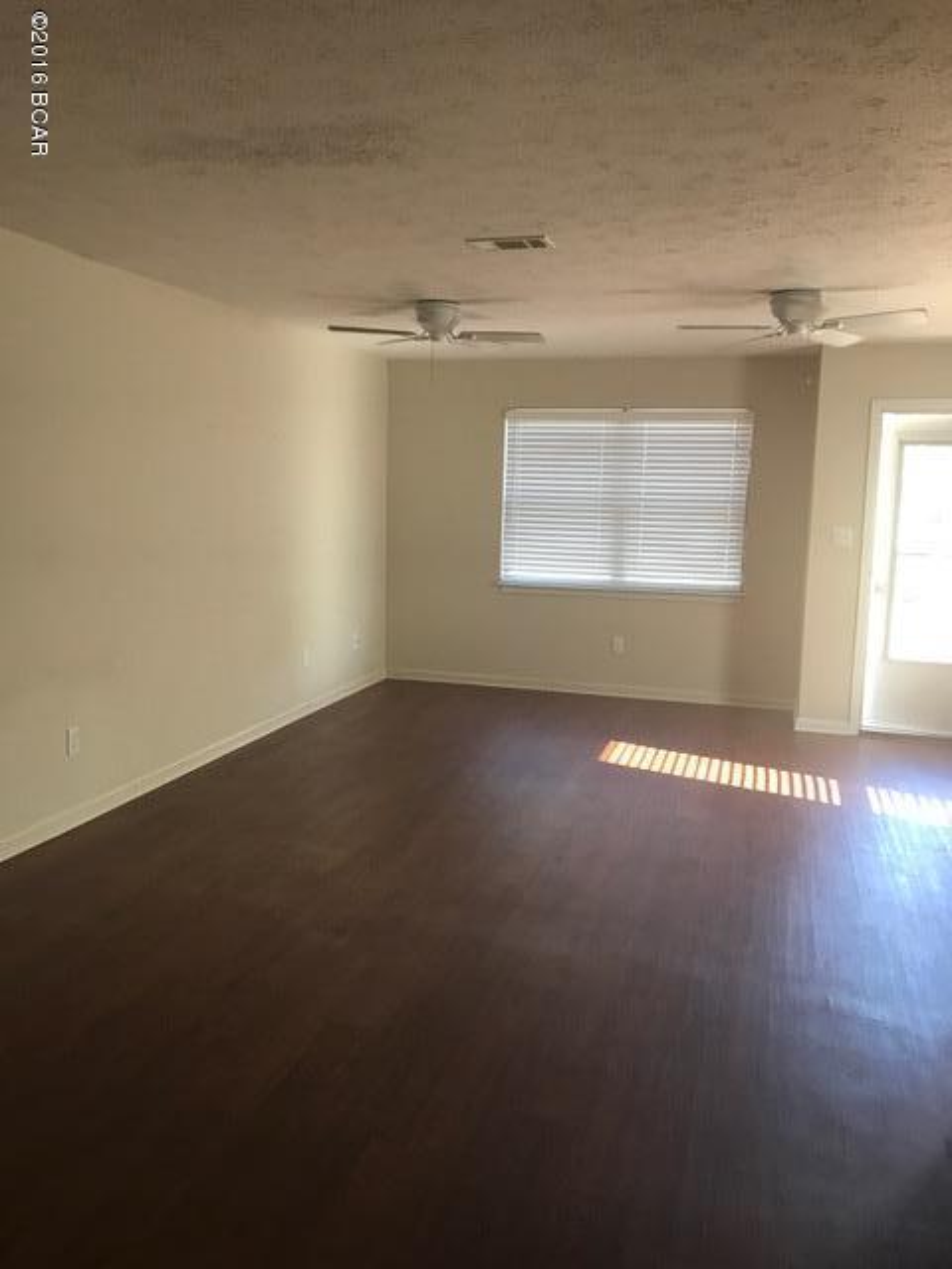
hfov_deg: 49.7
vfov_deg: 63.4
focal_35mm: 28
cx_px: 476
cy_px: 634
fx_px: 1027
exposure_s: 1/30
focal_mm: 3.99
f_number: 1.8
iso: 32
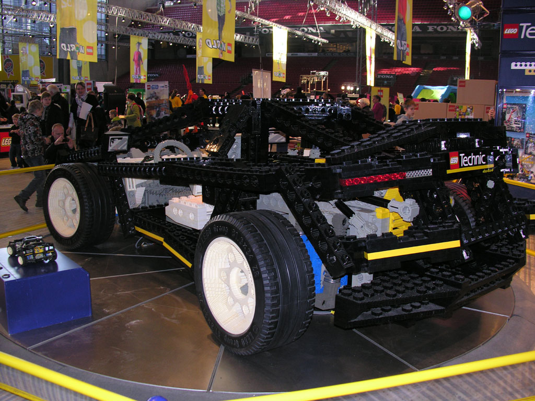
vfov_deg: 40.7
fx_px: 541
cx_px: 268
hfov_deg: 52.6
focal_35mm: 35
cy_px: 200
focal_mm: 8.9
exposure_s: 1/60.1
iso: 91
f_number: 2.8
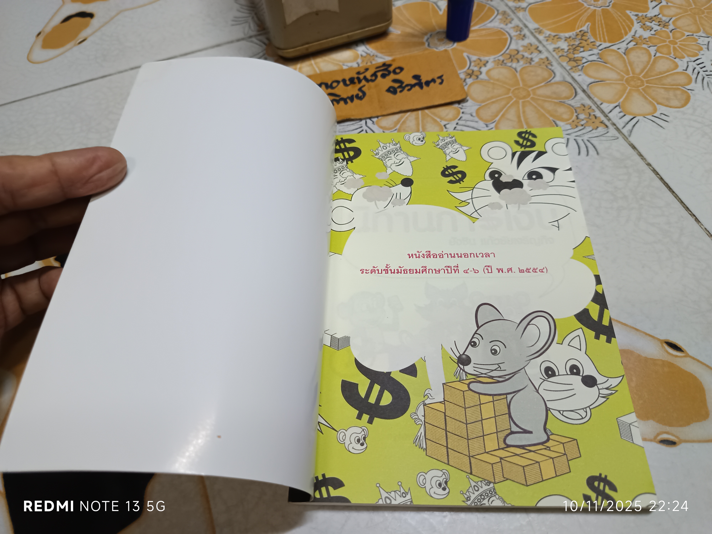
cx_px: 356
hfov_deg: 71.6
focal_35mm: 24
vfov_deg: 56.8
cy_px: 267
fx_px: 494
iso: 848
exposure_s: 1/33.3
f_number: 1.7
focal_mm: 5.31
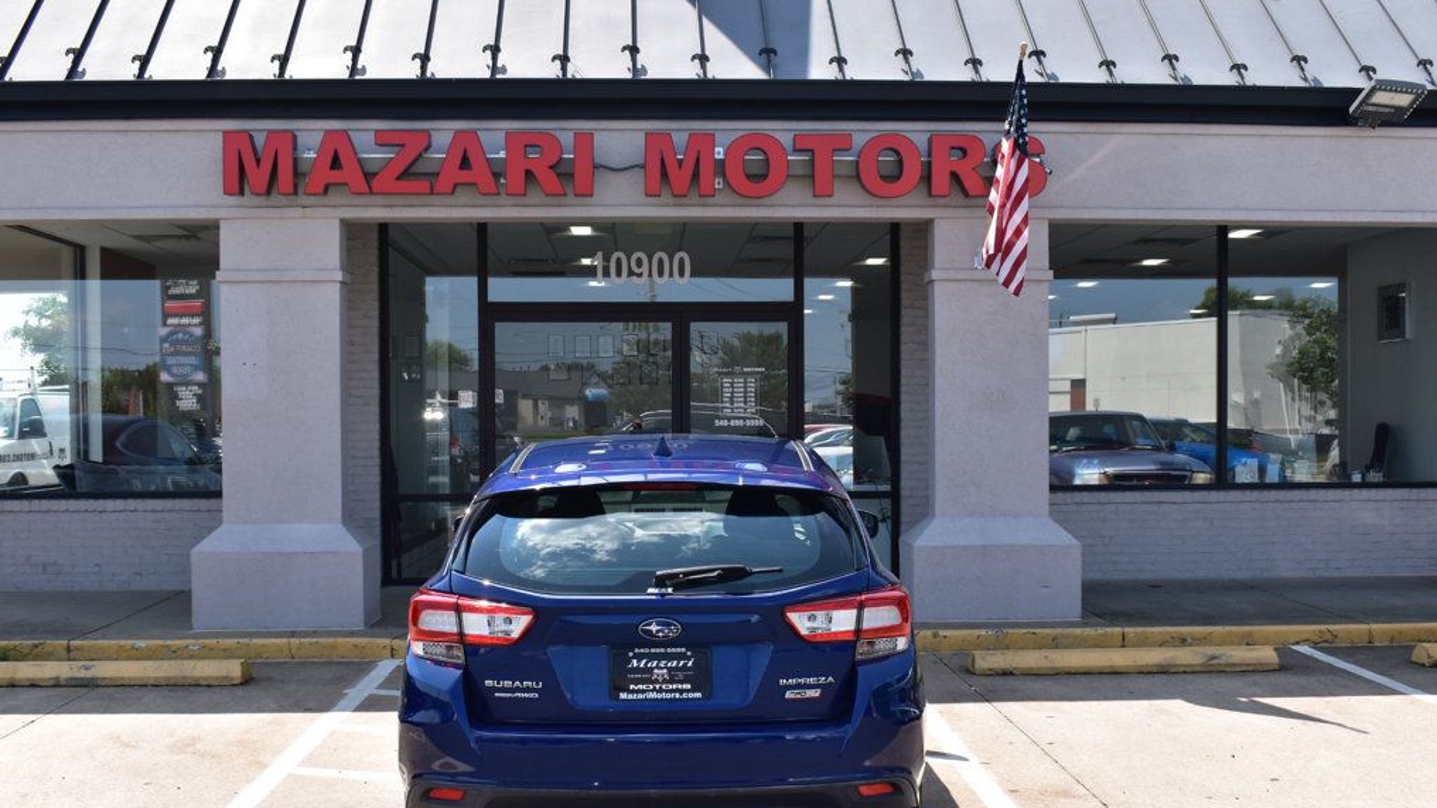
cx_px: 723
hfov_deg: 52.8
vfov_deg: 31.1
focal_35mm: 38
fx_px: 1448
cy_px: 473
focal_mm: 24
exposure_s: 1/320
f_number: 10
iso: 400
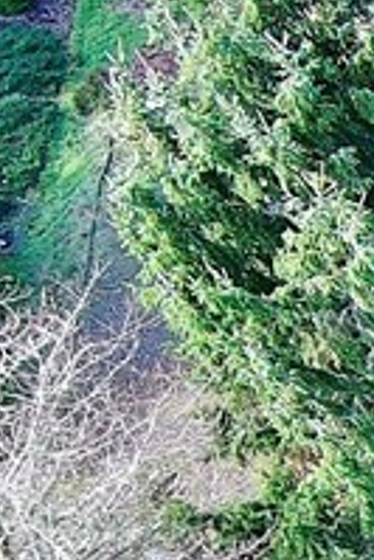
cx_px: 1759
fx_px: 3842
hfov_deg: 4.8
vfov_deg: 8.1
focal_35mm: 247
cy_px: 981
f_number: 2.8
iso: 100
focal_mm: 10.57
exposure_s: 1/178
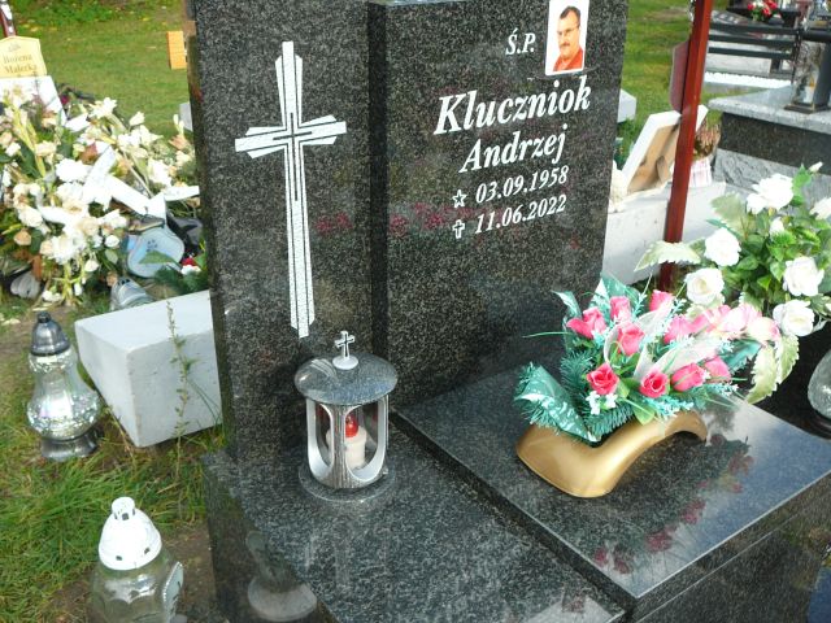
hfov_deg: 52.6
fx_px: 840
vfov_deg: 40.7
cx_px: 416
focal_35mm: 35
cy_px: 312
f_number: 2.8
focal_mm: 5.2
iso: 80
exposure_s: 1/200
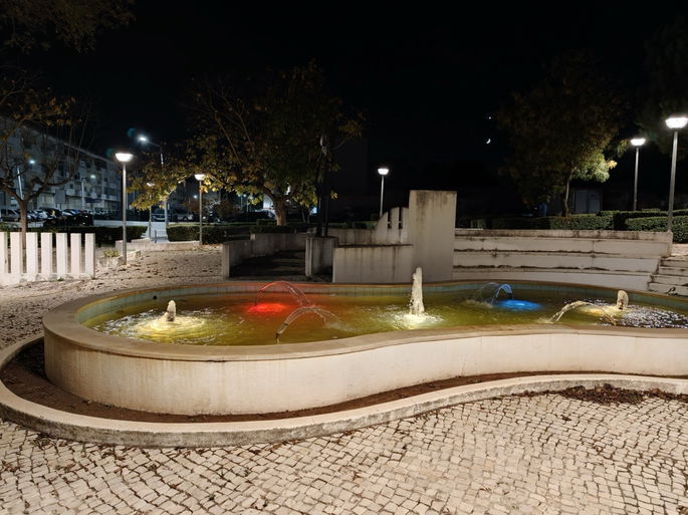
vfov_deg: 58.8
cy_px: 258
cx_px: 344
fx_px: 457
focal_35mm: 23
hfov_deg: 74.0
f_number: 1.5
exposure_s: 1/50
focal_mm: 6.75
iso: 2000
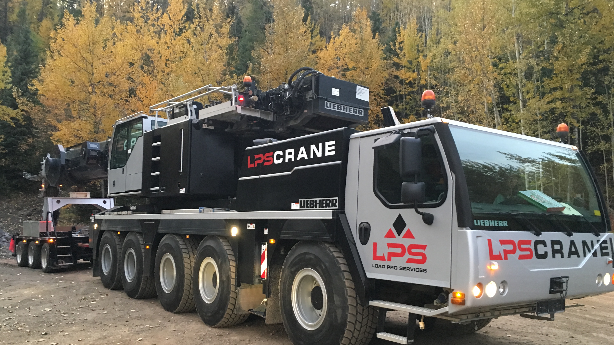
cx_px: 310
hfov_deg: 61.0
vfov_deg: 36.6
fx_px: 521
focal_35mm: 32
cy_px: 194
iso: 200
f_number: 2.2
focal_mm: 4.15
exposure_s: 1/20
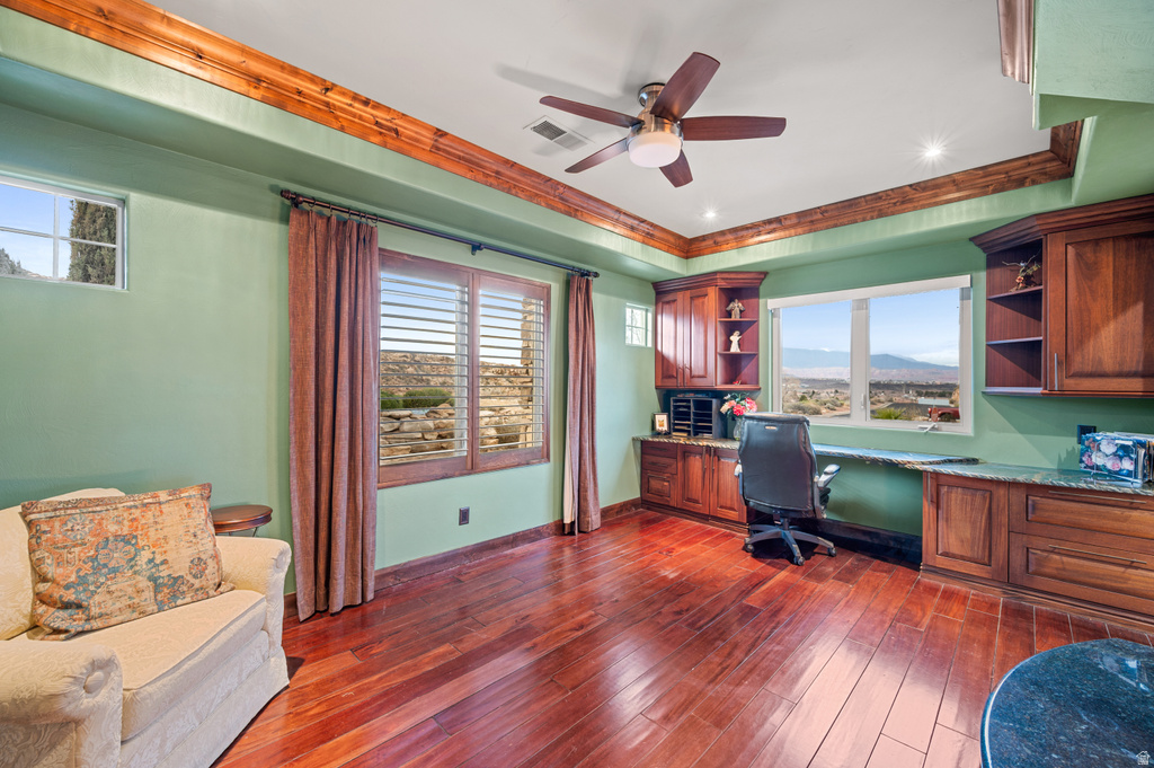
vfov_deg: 81.1
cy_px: 384
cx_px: 577
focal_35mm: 14
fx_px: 448
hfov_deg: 104.3
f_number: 8
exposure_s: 5
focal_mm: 14
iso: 100
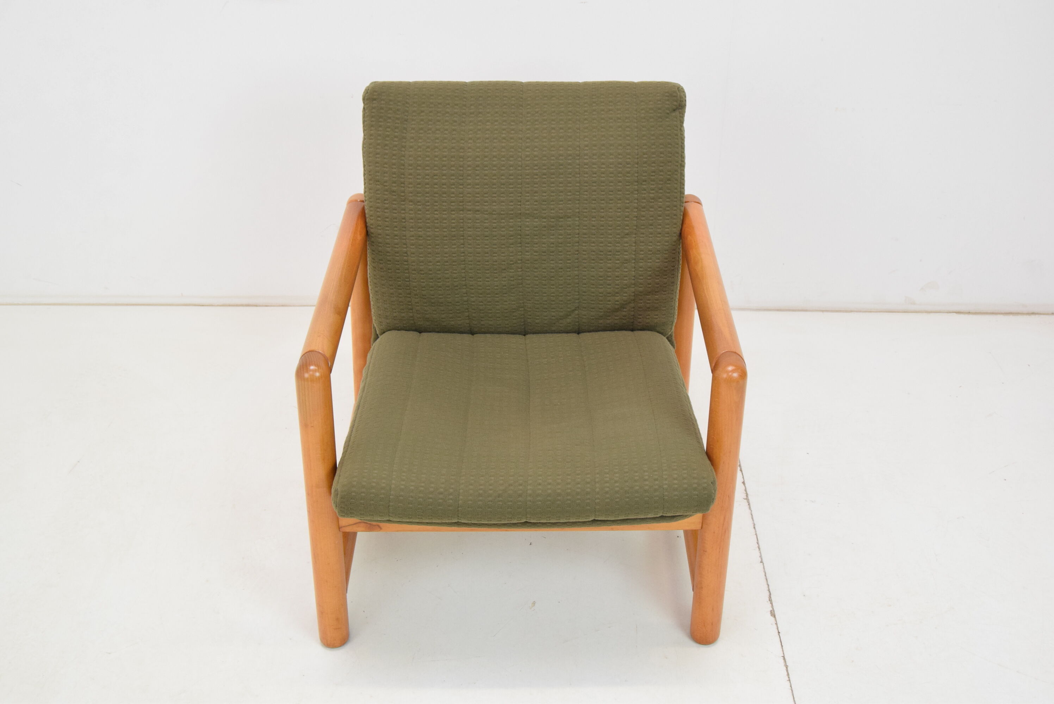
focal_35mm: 39
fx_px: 1143
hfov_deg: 49.5
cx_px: 527
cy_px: 352
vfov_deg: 34.3
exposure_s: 1/160
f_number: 6.3
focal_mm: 26
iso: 1600
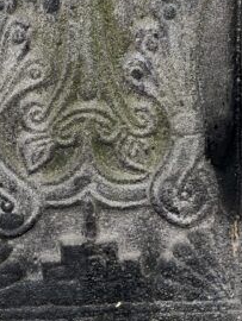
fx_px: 847
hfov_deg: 16.3
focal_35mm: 91
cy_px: 42
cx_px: 111
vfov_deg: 21.1
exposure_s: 1/305
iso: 50
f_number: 1.9
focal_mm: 6.92
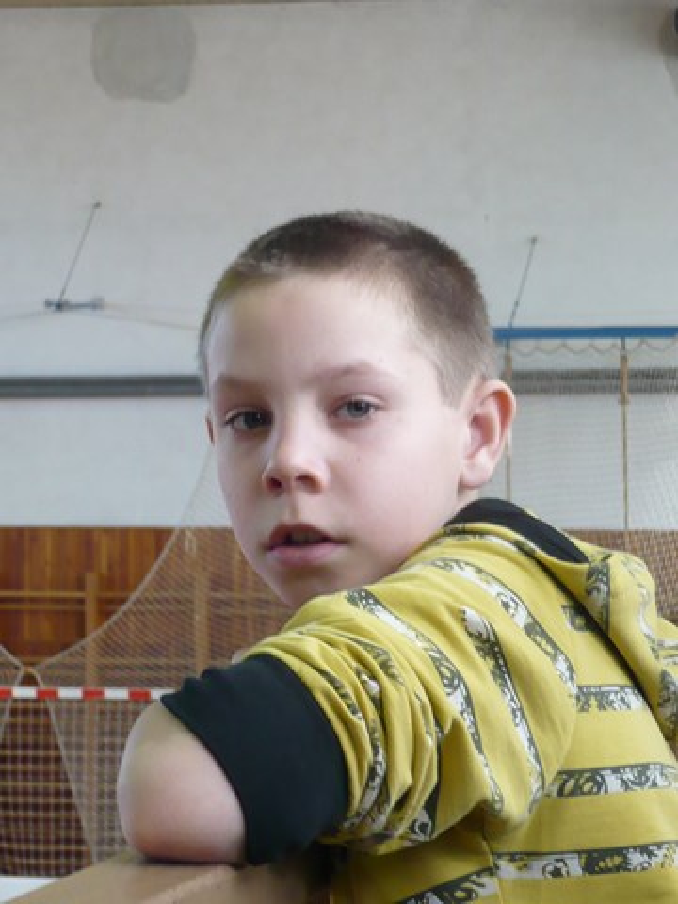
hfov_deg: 11.1
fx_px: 3473
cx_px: 339
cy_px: 452
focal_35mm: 133
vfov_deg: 14.8
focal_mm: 16.1
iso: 200
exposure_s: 1/40
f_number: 4.8
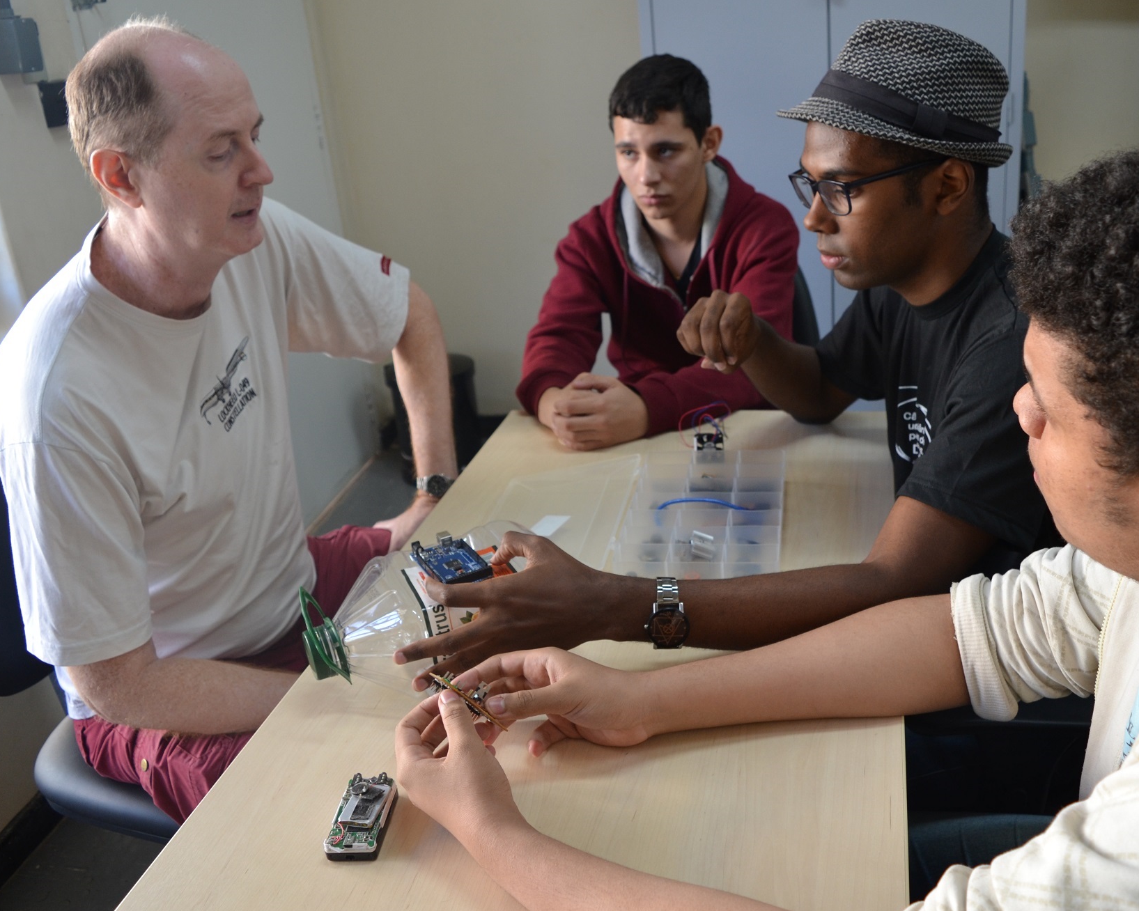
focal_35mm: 31
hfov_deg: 57.0
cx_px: 644
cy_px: 452
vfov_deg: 47.1
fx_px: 1045
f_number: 3.5
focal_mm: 18
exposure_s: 1/50
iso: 400
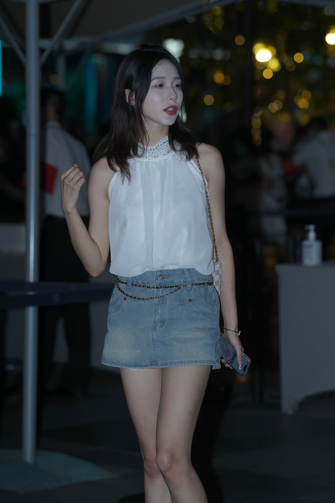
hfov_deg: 10.1
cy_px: 251
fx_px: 1899
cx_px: 168
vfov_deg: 15.1
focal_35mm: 136
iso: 640
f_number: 4
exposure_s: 1/200
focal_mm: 135
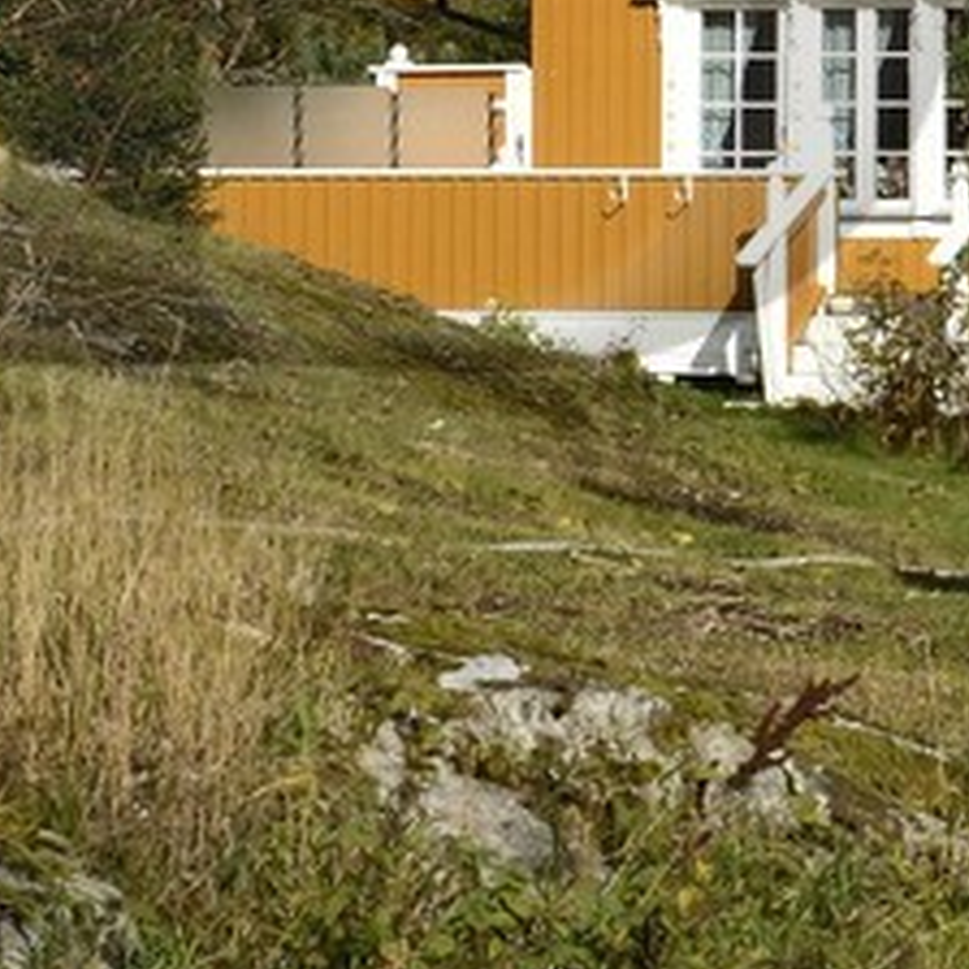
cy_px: -337
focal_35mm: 255
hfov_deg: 6.8
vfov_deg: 6.8
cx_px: 1043
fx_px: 8076
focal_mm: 42
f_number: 11
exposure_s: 1/800
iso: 400
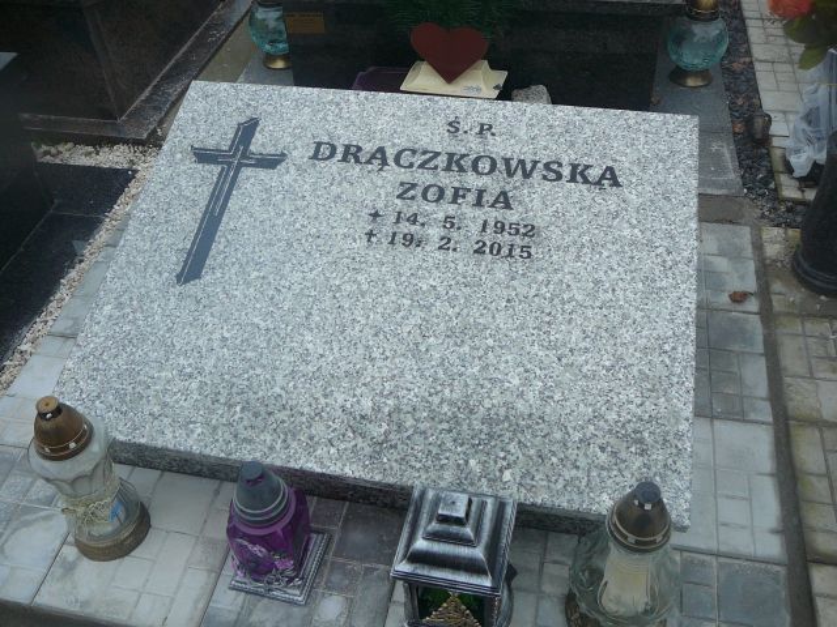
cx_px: 418
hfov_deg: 52.6
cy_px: 314
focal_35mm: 35
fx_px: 846
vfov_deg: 40.7
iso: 80
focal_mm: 5.2
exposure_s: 1/125
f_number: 2.8
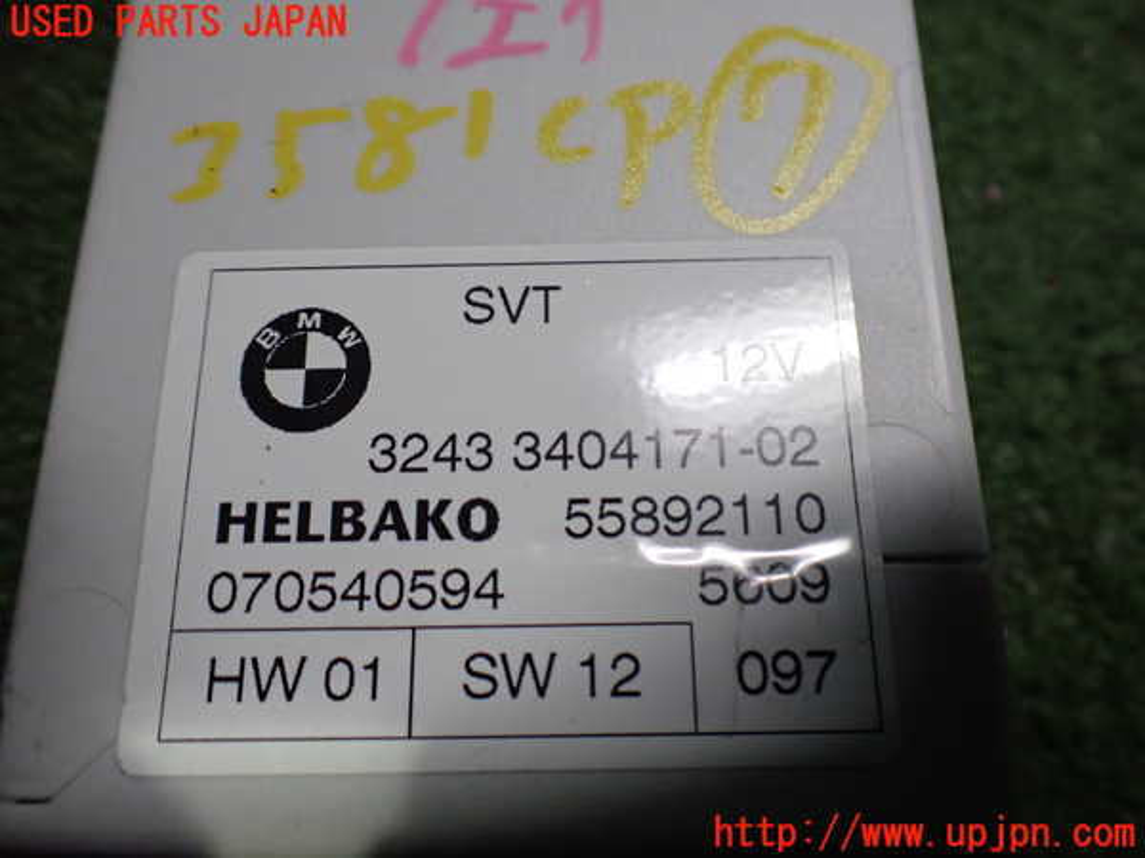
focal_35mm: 30
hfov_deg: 60.0
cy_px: 429
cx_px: 572
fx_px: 992
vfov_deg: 46.8
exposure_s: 1/125
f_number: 2.3
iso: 500
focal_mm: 5.4
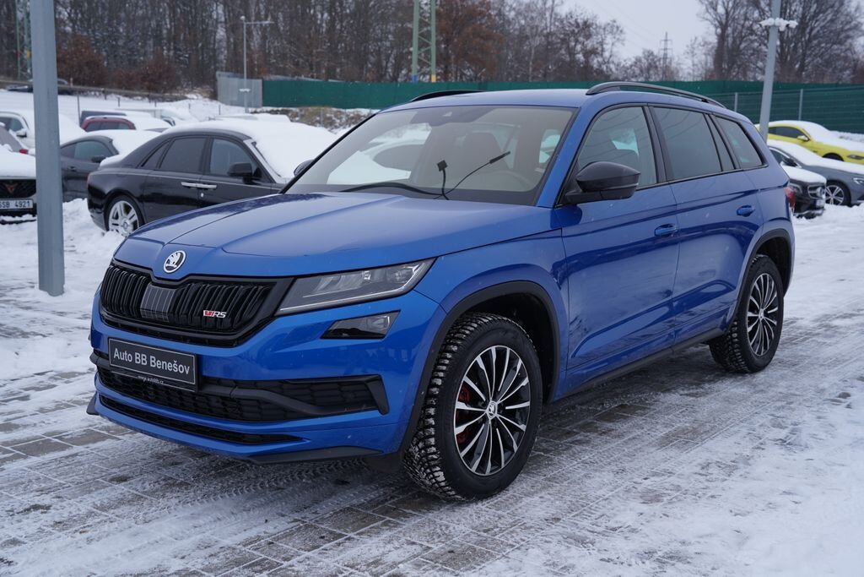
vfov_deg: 33.4
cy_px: 288
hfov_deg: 48.5
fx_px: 960
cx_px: 432
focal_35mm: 40
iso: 100
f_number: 5.6
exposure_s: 1/160
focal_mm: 40
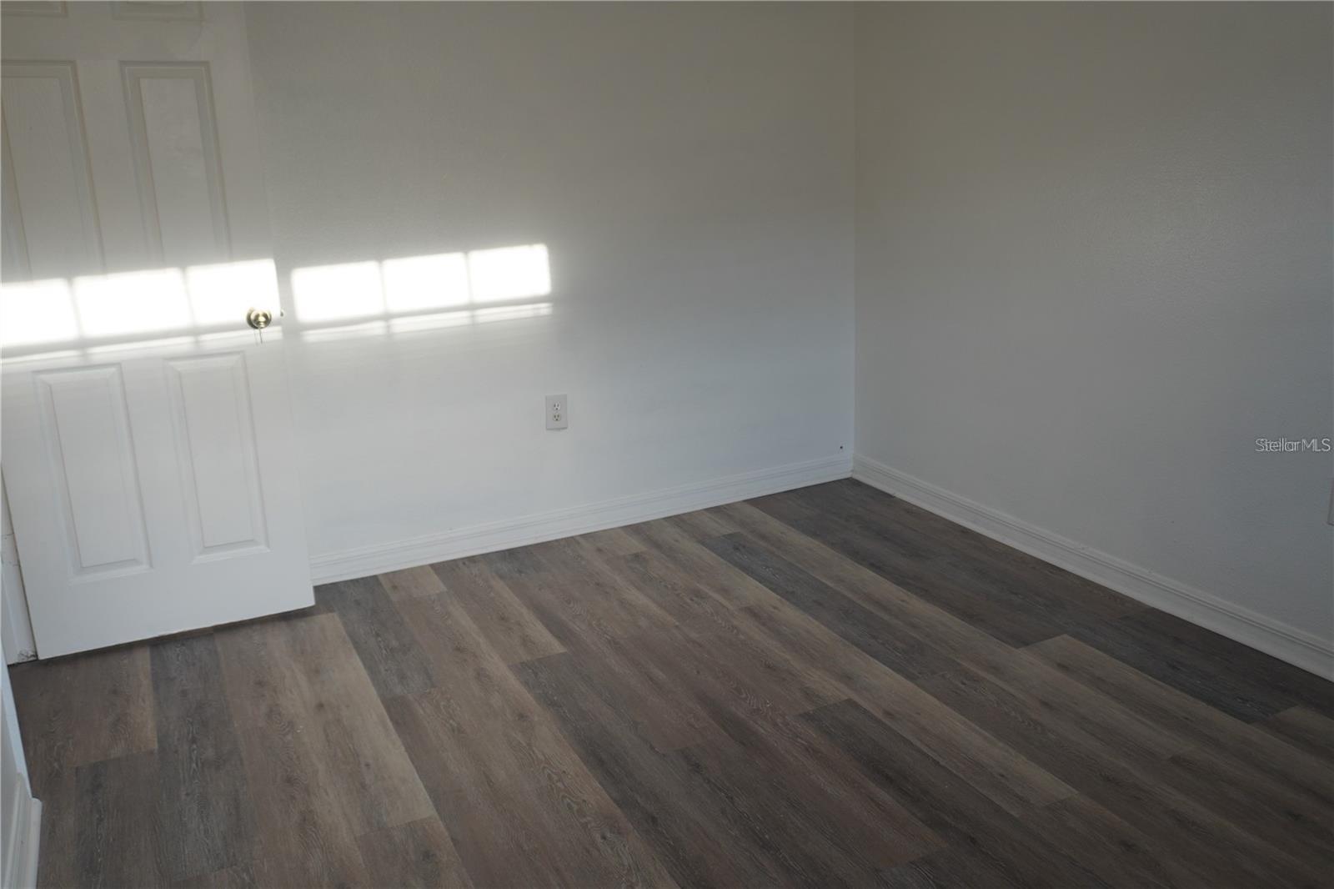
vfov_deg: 43.6
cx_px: 667
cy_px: 444
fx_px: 1111
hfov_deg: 61.9
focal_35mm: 30
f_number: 4
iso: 200
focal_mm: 20
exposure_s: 1/160
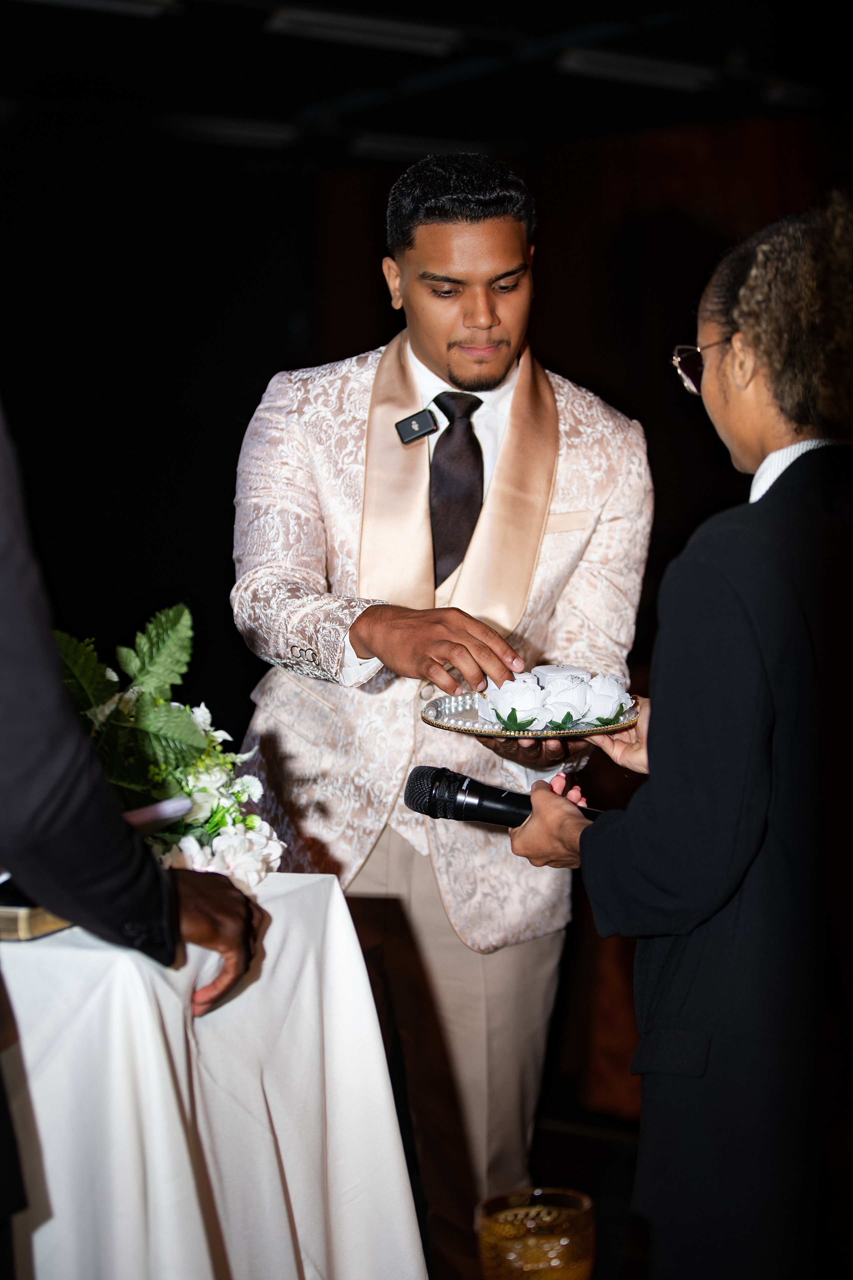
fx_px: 2488
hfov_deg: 19.5
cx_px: 426
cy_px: 640
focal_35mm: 70
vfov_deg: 28.8
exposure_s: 1/250
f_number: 2.8
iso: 125
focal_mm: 70
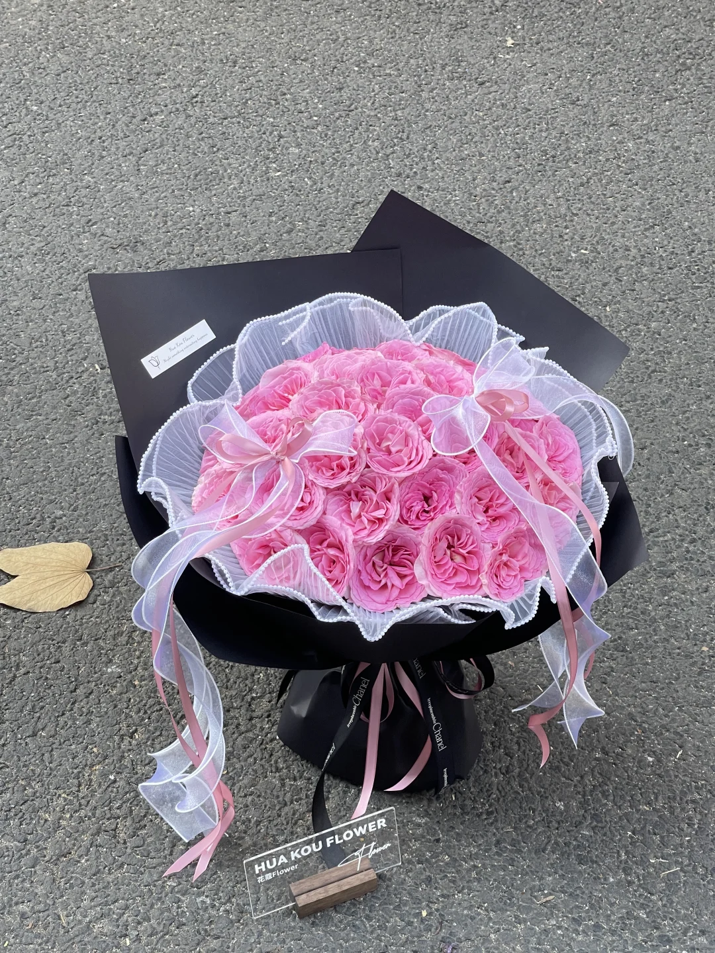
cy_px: 476
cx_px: 358
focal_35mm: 64
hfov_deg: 22.9
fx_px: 1763
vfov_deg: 30.3
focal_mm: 7.5
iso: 64
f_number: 2.2
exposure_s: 1/99
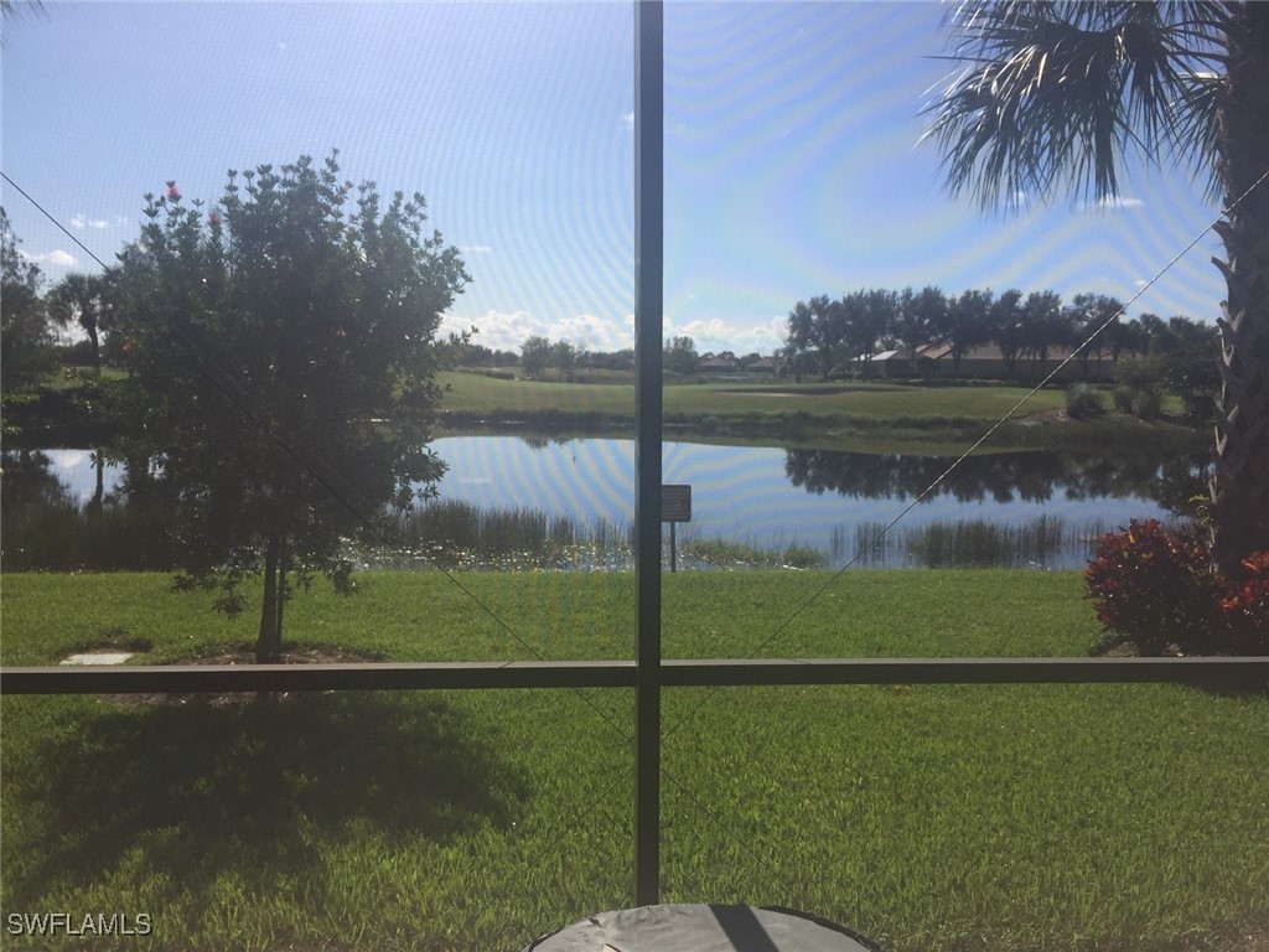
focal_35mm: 29
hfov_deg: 61.7
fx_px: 1063
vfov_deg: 48.2
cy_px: 476
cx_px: 634
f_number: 2.2
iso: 32
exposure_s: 1/2475
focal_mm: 4.15
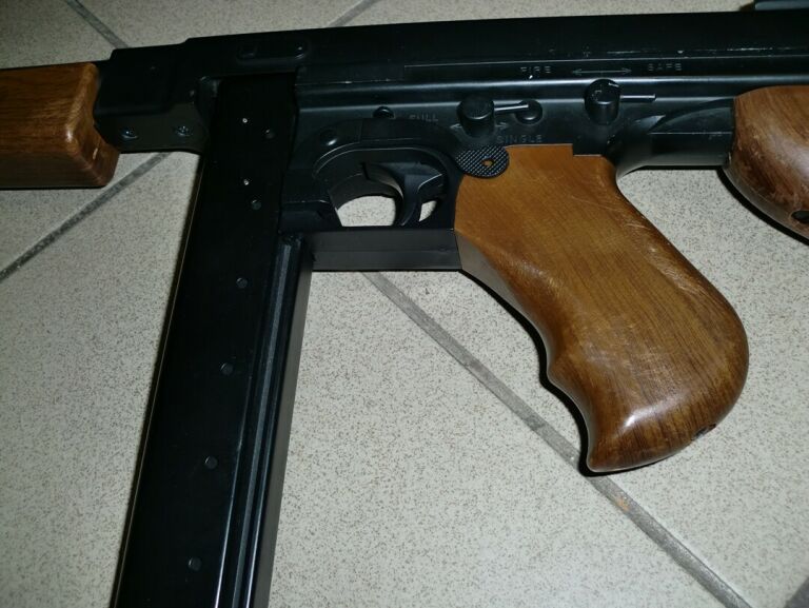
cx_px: 404
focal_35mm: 35
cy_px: 304
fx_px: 818
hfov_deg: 52.6
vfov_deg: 40.7
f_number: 3.1
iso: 64
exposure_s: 1/50
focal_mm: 6.3
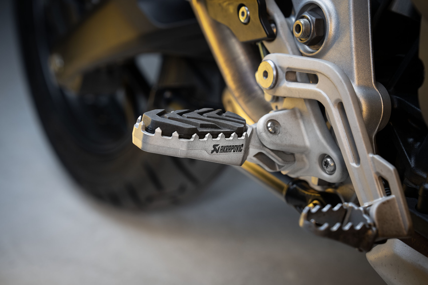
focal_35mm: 70
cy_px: 142
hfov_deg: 28.8
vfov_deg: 19.5
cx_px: 214
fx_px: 832
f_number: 4.5
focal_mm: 70
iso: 500
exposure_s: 1/80
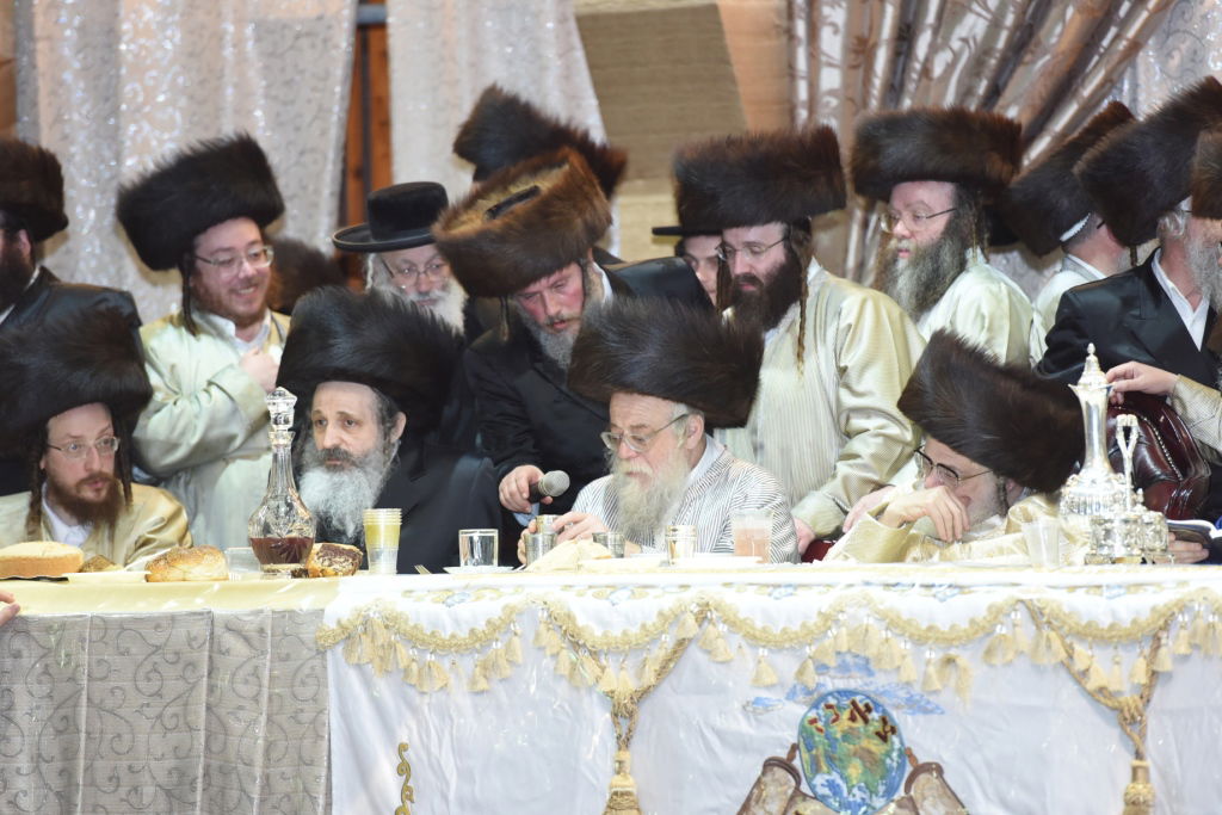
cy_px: 408
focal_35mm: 200
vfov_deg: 6.9
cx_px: 611
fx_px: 6789
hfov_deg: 10.3
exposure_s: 1/160
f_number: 3.5
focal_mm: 200
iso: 2000
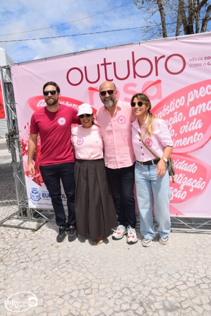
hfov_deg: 47.9
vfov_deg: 67.4
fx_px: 237
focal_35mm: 27
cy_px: 158
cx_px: 106
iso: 100
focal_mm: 18
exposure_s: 1/200
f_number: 11
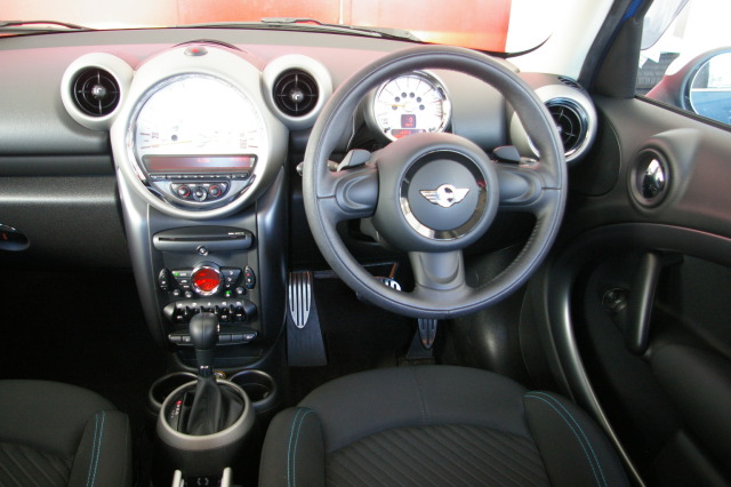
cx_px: 366
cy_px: 244
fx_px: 609
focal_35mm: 30
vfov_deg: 43.6
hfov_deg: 62.0
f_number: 4
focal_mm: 20
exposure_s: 1/45
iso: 800
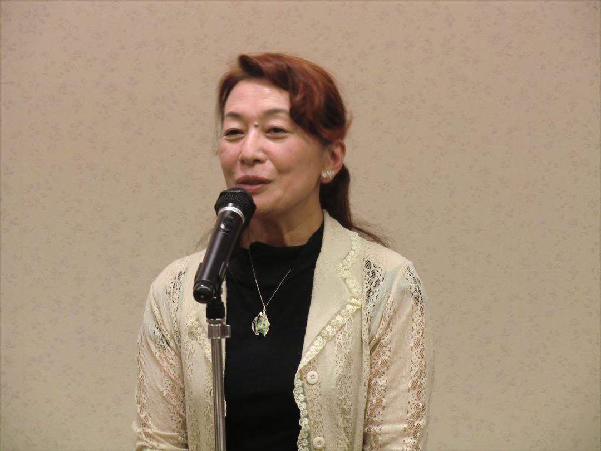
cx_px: 300
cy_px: 226
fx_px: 2517
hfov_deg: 13.6
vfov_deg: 10.2
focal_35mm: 145
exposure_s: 1/25
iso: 400
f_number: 4.6
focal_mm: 25.9
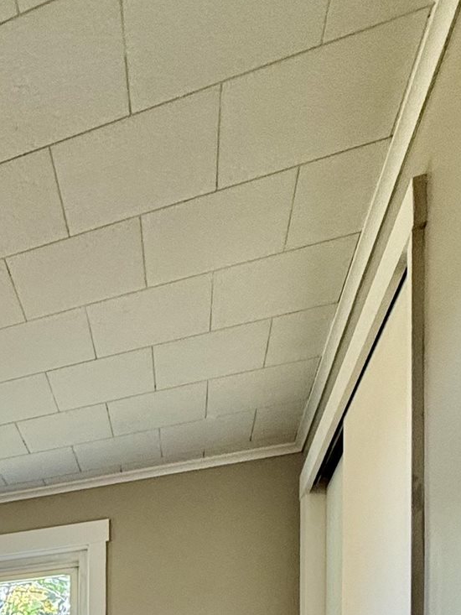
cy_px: 797
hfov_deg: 25.1
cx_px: -229
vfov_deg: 32.4
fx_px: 781
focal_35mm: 44
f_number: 2.2
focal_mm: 2.22
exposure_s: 1/120
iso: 250
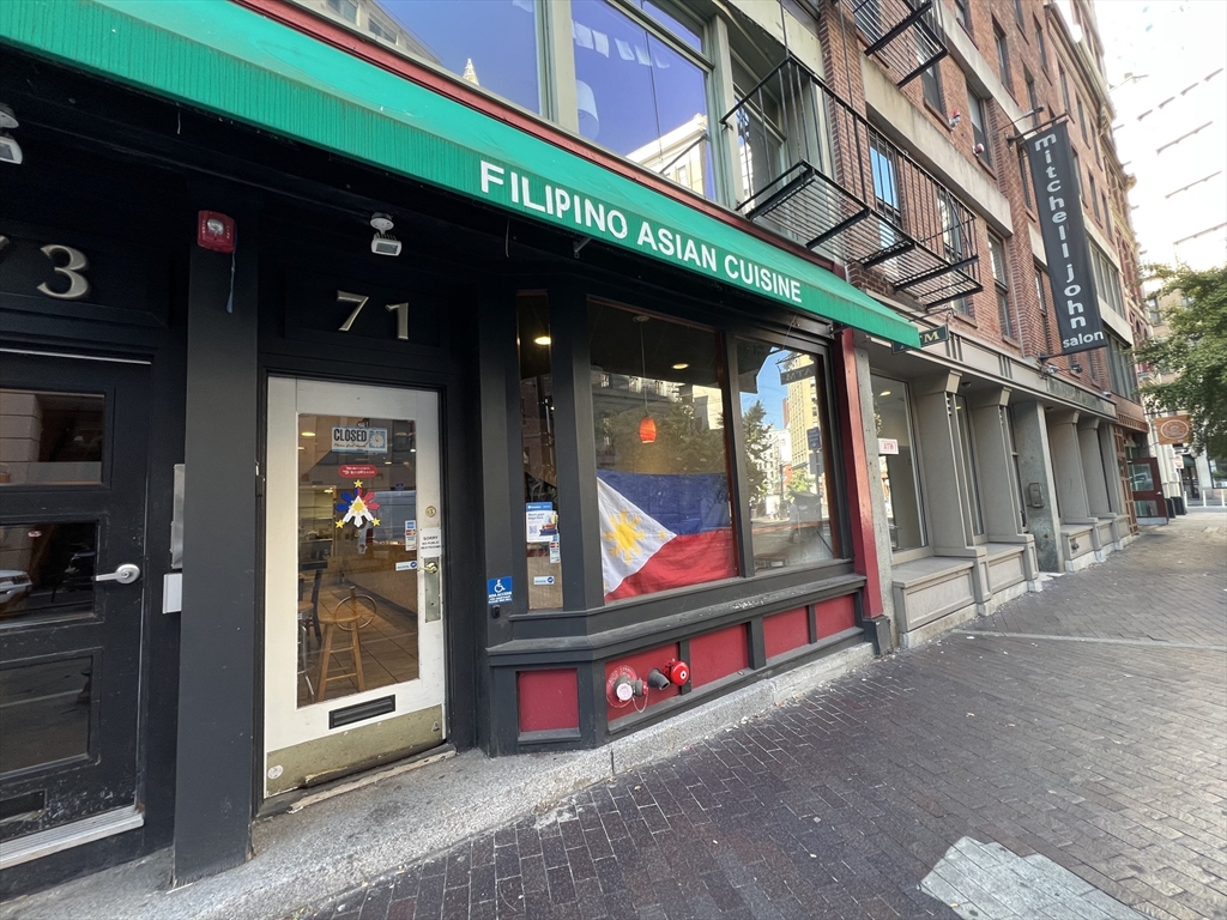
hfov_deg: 106.2
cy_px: 460
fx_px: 461
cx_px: 614
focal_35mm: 13
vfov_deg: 89.9
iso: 100
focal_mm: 1.57
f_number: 1.8
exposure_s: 1/99
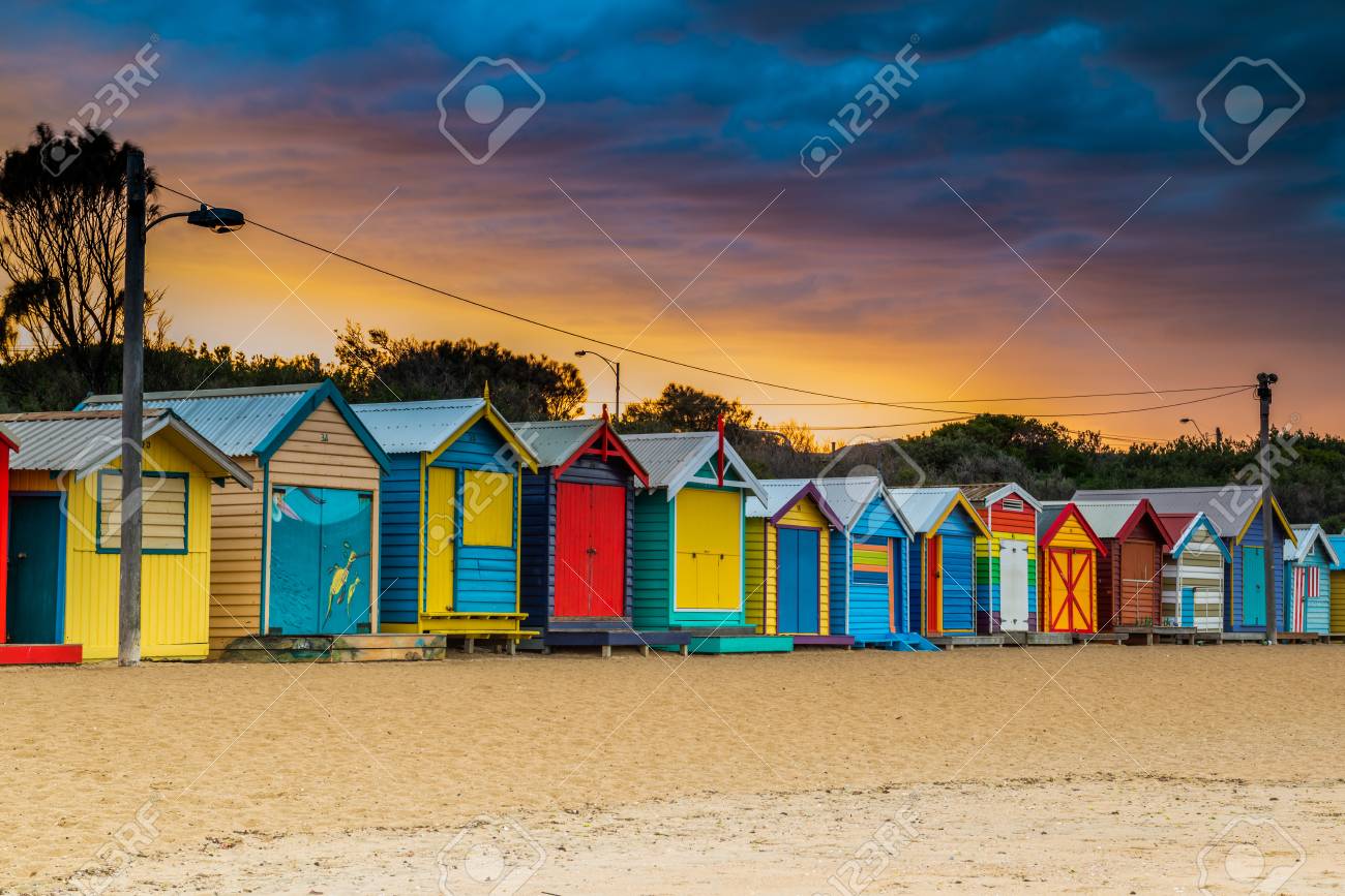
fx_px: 2615
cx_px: 672
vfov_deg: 19.5
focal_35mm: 70
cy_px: 448
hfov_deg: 28.8
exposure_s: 6
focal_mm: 70
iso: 100
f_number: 13
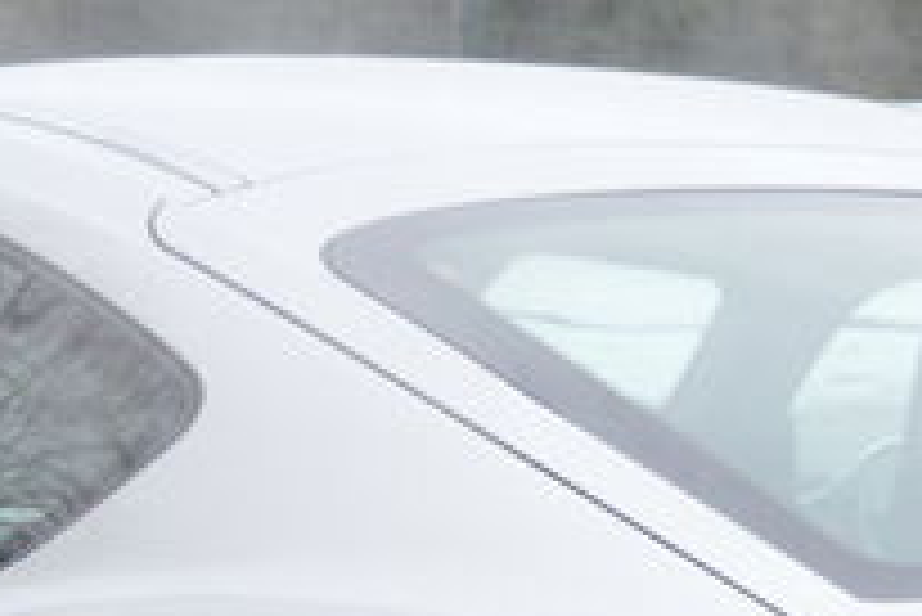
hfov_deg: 7.9
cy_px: 1133
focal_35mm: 261
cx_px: 679
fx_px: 6702
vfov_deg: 5.2
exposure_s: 1/100
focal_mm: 35
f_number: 5
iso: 400
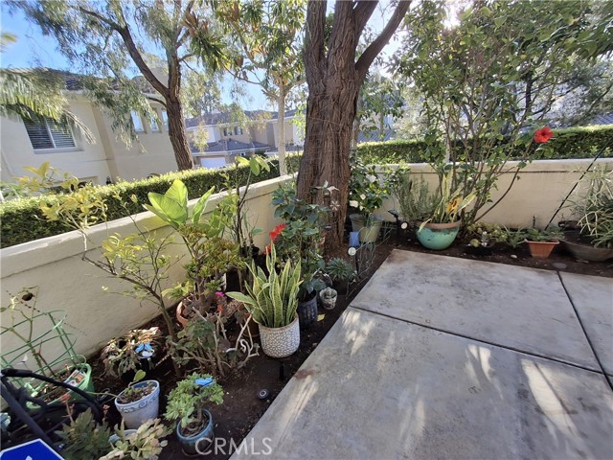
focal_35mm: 16
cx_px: 306
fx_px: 283
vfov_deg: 78.1
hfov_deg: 94.5
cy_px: 230
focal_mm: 1.64
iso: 40
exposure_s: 1/299
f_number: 2.2
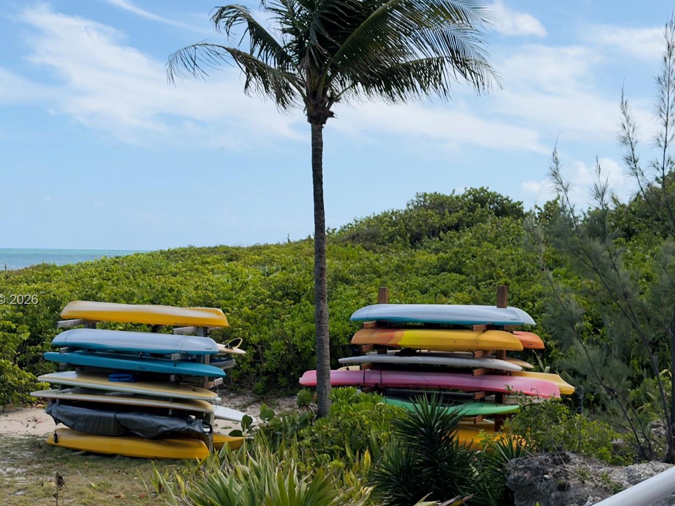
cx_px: 309
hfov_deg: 30.7
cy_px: 301
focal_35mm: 63
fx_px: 1228
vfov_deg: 23.2
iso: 64
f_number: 1.78
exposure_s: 1/4878
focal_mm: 6.76
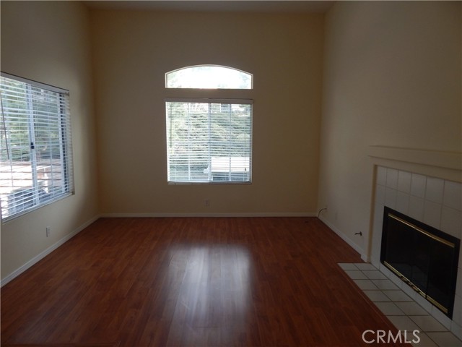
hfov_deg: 76.4
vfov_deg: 61.1
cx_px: 231
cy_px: 174
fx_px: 294
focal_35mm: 22
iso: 125
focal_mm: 4
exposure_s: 1/80
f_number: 3
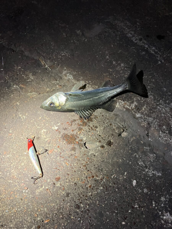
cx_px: 86
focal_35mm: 28
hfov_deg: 49.7
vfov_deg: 63.4
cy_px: 114
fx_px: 186
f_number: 1.8
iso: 320
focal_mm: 3.99
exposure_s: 1/49
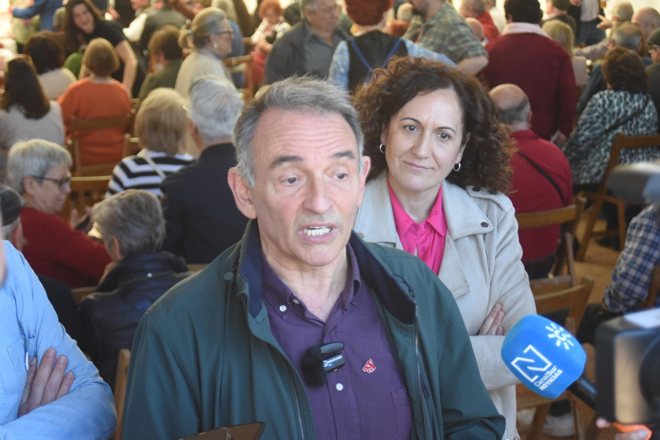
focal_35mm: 78
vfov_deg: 17.5
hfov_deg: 26.0
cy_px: 220
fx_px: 1430
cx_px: 330
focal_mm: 78
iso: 2200
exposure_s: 1/400
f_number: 5.6
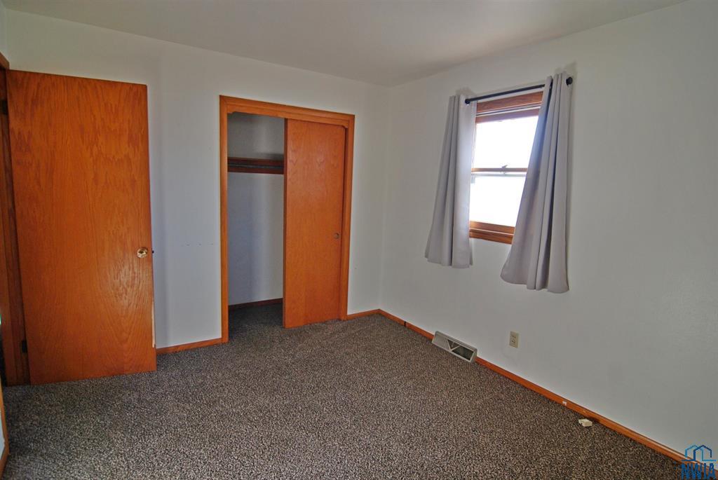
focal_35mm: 18
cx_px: 359
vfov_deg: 67.5
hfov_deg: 89.9
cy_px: 240
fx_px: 359
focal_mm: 12
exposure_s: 1/100
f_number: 5
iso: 200
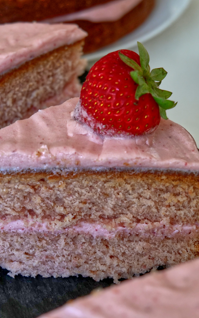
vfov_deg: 22.6
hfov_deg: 14.2
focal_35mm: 92
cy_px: 159
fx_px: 798
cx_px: 81
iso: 1600
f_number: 7.1
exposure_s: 1/80
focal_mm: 60
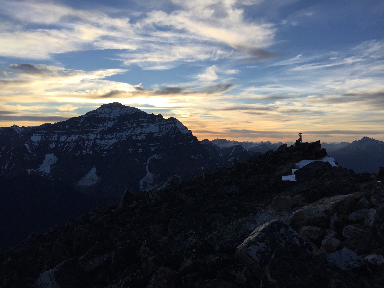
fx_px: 322
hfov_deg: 61.7
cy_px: 144
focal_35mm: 29
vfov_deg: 48.2
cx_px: 192
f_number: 2.2
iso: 32
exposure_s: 1/1130
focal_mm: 4.15
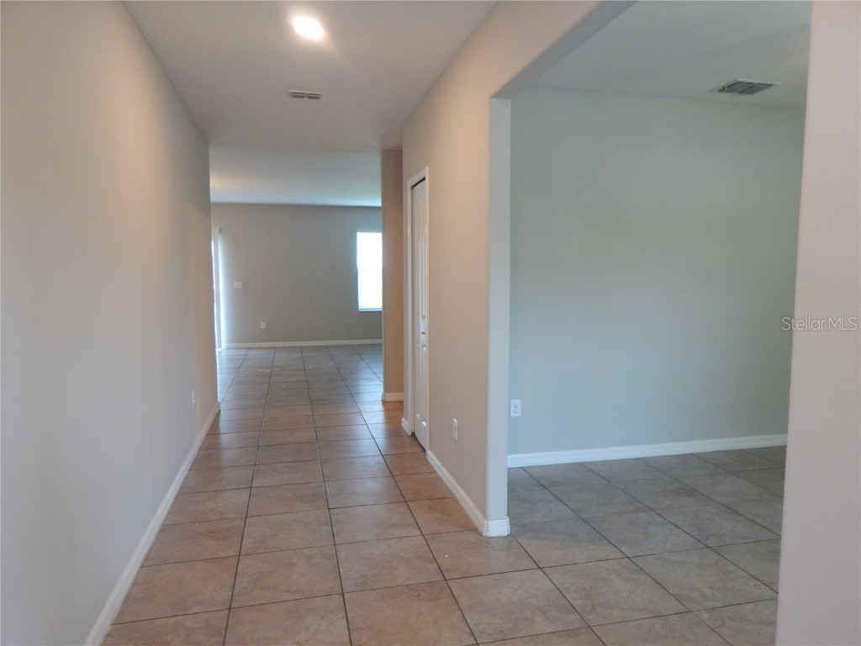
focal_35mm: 22
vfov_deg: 61.1
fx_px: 547
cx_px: 430
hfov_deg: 76.4
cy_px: 323
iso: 220
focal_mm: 4
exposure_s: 1/30
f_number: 3
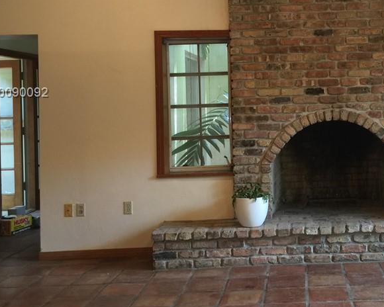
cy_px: 93
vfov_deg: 30.0
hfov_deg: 35.8
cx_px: 318
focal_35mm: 50
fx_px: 568
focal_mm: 4.15
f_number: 2.2
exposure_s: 1/17
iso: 50
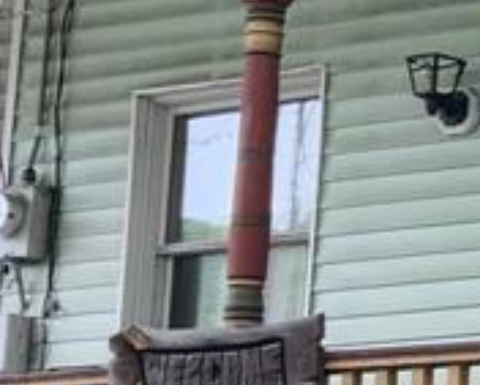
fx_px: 2957
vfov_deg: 7.4
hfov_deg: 8.3
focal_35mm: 208
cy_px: 153
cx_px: 1285
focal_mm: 4.25
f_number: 1.8
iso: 32
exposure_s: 1/121
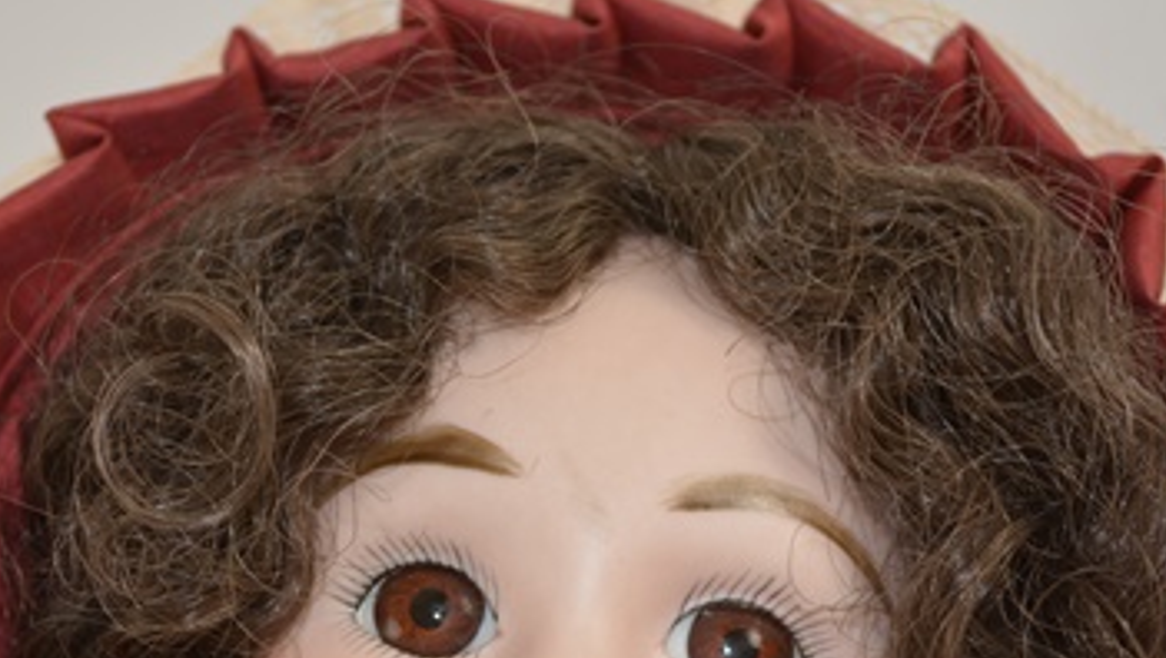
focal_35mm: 102
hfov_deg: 20.9
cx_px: 512
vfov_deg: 11.8
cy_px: 608
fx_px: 3156
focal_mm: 38
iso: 250
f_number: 5
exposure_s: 1/125
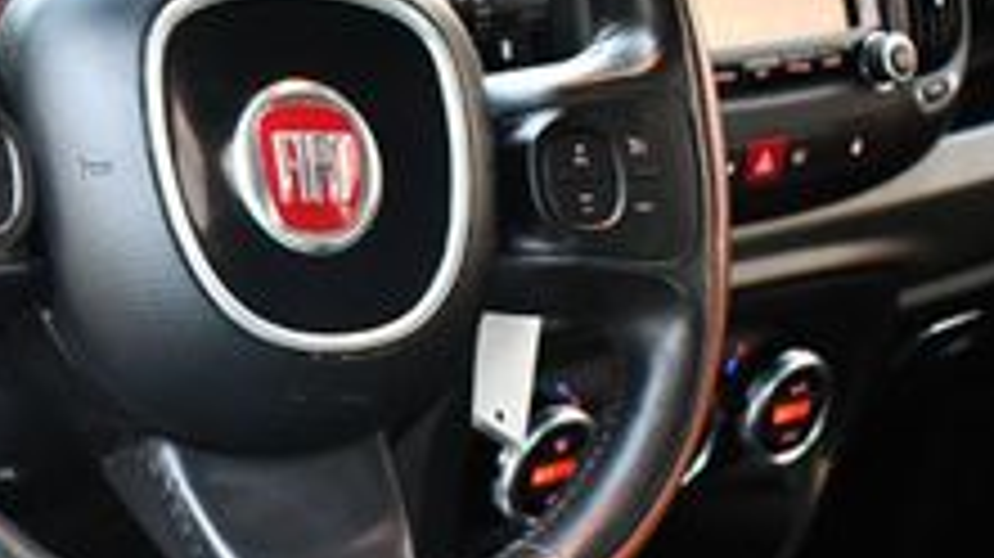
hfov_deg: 23.2
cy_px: 382
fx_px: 2397
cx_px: 234
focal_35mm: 91
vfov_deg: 13.2
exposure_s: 1/125
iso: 3200
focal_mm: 20
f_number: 3.5
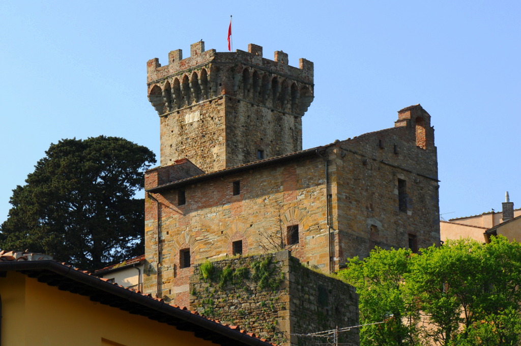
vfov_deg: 8.7
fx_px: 2276
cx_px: 260
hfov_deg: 13.1
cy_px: 173
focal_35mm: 158
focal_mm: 105
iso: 200
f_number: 9
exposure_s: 1/320
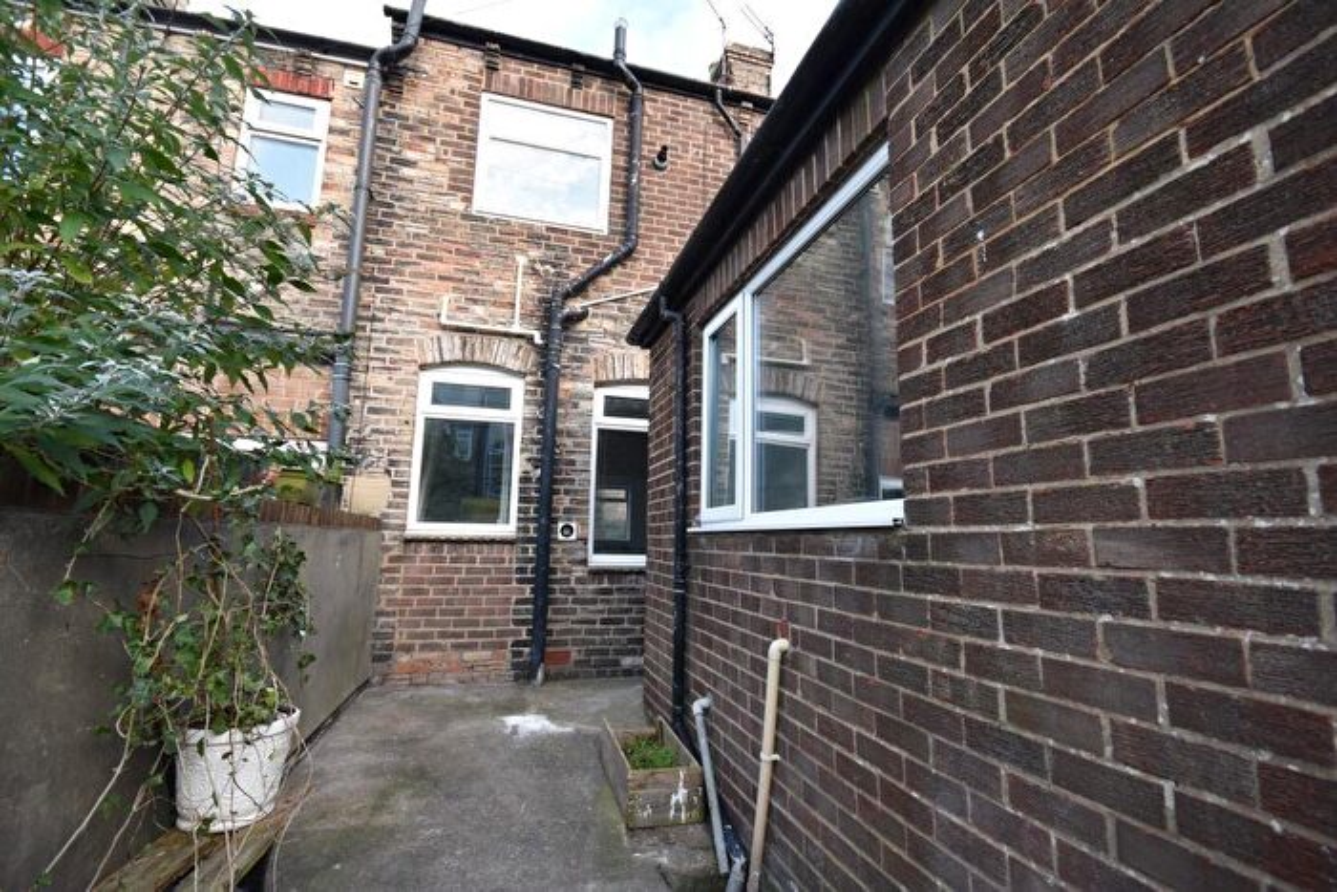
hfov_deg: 100.4
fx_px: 557
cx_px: 668
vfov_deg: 77.4
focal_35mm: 15
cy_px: 446
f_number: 6.3
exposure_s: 1/160
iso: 400
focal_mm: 10
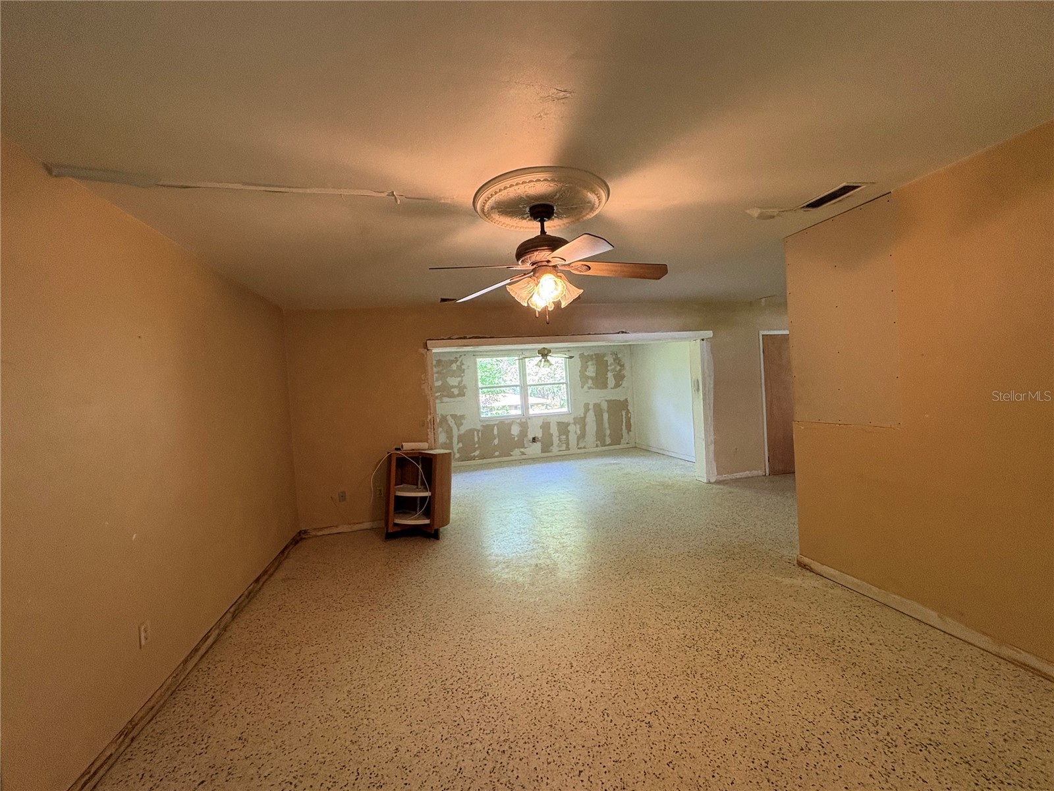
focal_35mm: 14
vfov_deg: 85.7
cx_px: 527
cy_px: 396
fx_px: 426
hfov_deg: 102.1
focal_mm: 2.22
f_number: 2.2
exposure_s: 1/71
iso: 200
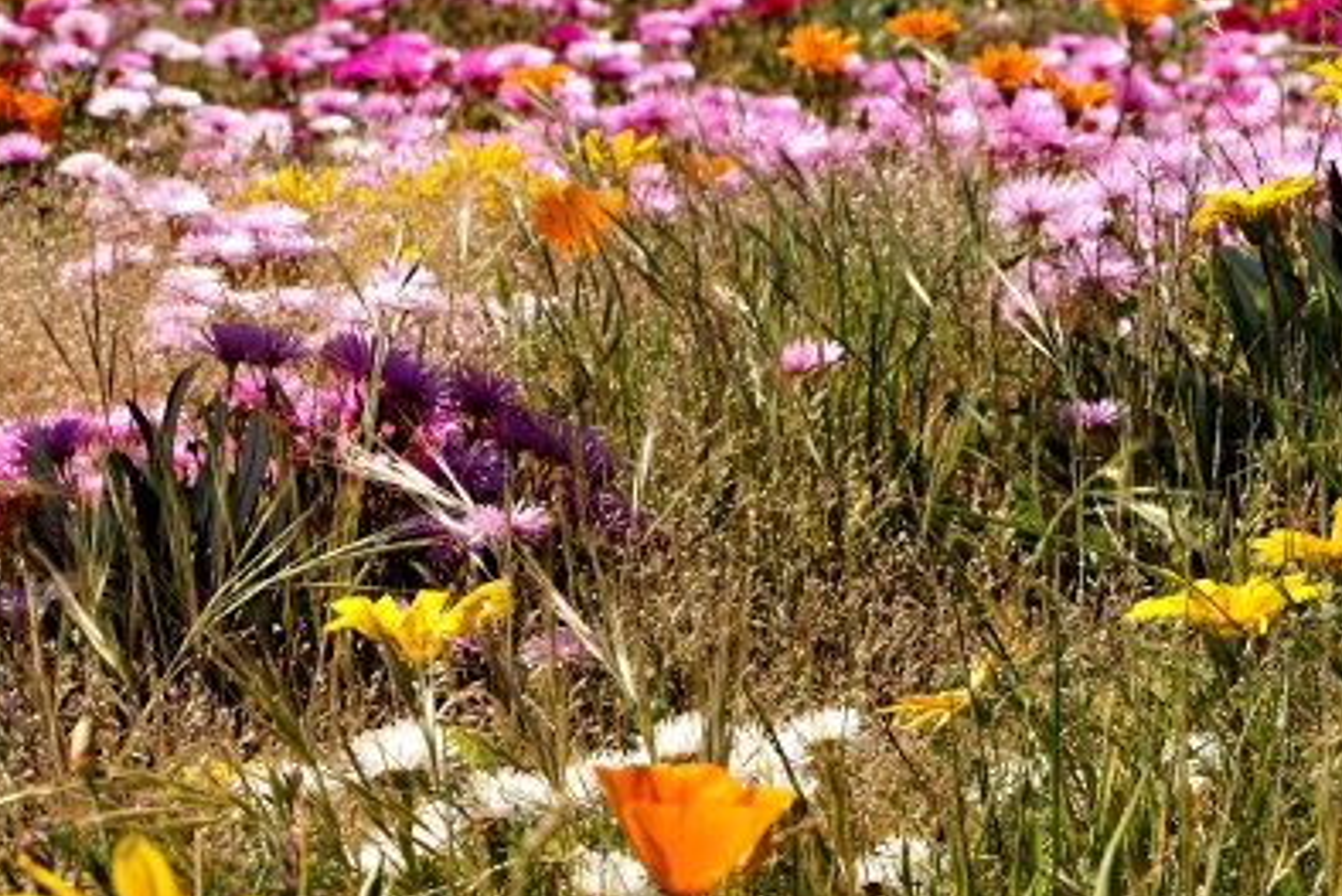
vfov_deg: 8.6
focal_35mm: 160
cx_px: 593
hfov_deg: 12.8
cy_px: 508
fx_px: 5966
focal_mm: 70
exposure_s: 1/60
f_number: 11
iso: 100
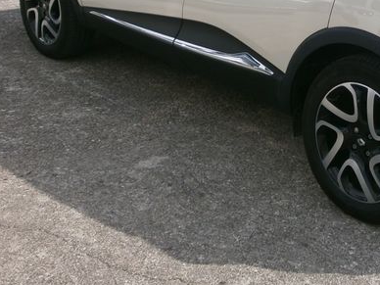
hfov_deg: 28.1
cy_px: 19
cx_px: 352
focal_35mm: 66
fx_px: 725
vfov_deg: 21.7
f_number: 3.1
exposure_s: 1/1600
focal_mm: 5.8
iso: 100
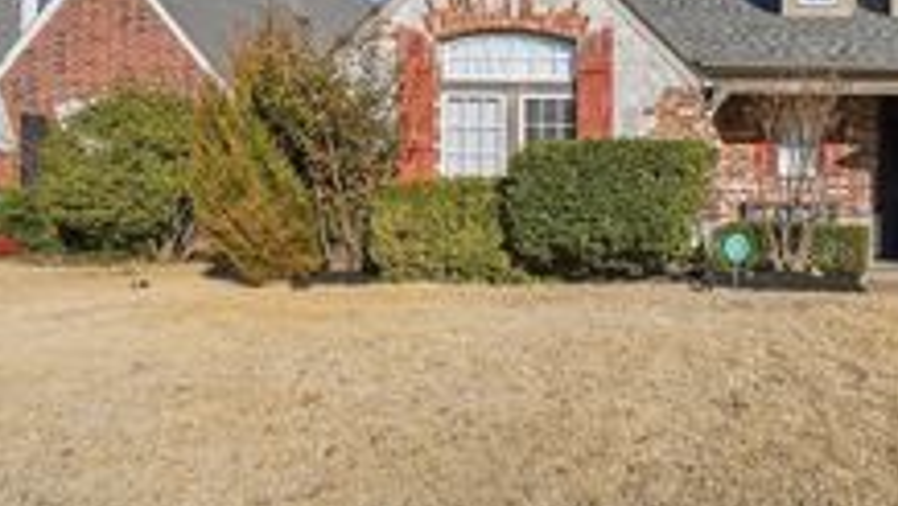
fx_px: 858
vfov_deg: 32.6
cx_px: 960
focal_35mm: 36
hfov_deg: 44.1
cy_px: 167
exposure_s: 1/3200
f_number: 9
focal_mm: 10
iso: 250
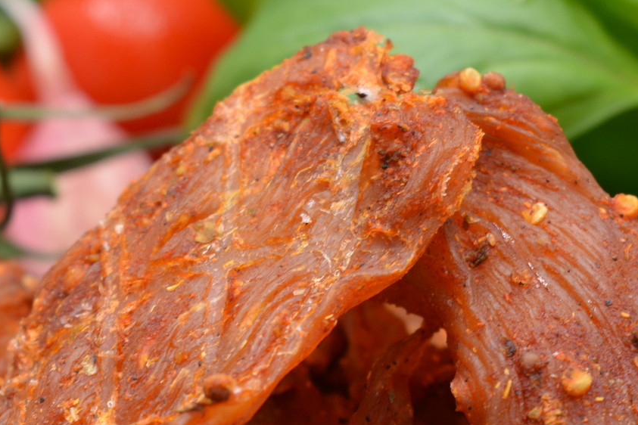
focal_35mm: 185
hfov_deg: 11.1
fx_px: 3278
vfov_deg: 7.4
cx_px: 170
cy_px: 382
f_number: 8
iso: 280
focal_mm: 52
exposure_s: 1/60
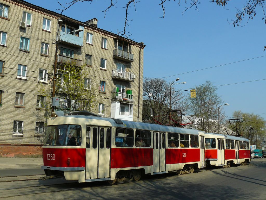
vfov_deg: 39.7
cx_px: 133
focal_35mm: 36
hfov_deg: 51.4
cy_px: 100
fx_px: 277
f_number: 4.5
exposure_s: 1/800
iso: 100
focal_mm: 6
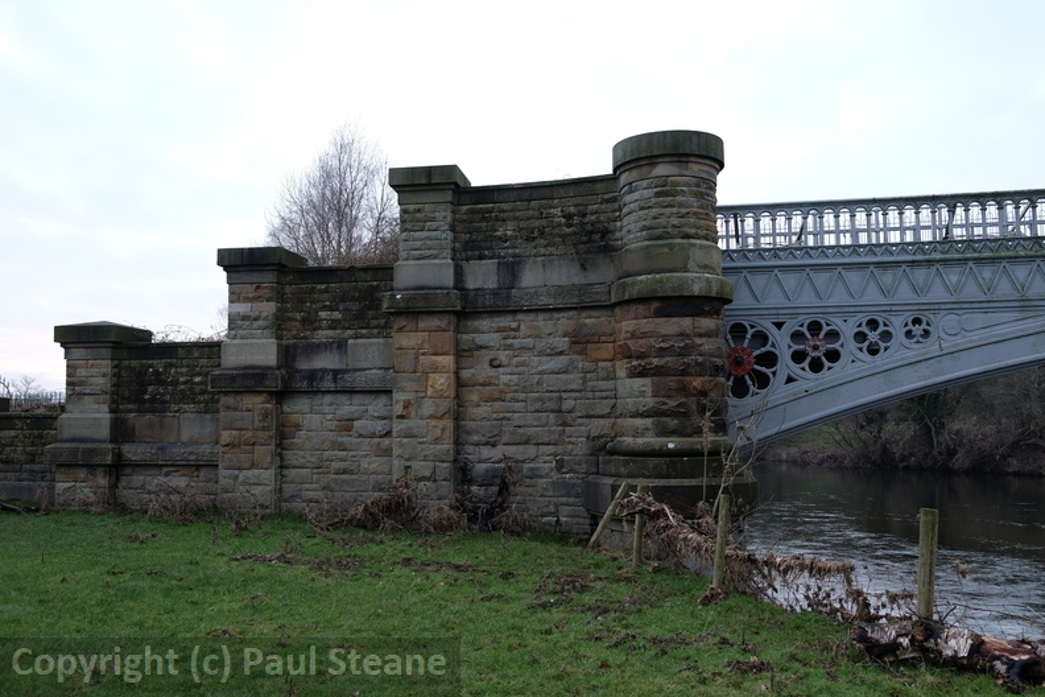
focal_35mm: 29
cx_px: 522
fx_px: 842
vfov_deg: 45.0
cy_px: 348
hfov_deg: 63.7
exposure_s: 1/125
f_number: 3.6
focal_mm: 19.6
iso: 200
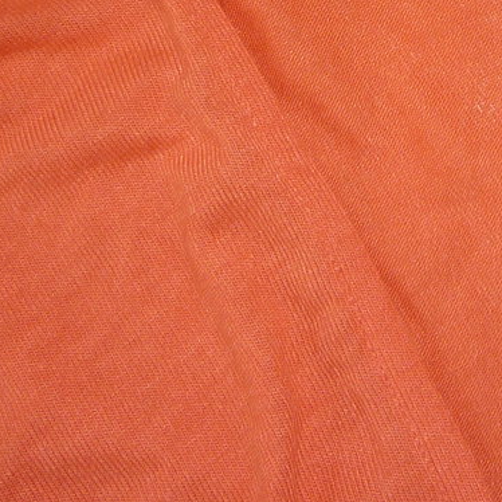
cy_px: -134
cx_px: 391
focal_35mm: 104
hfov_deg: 16.6
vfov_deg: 16.0
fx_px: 1706
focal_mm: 5.5
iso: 100
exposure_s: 1/30
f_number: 2.8
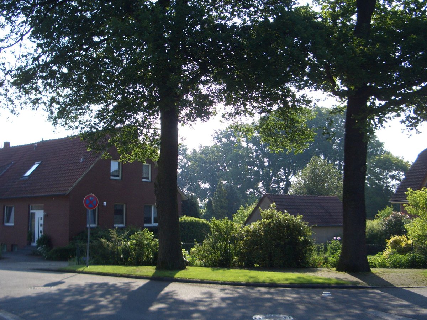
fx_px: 506
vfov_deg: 35.1
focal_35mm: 41
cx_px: 214
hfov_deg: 45.8
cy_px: 160
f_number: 2.8
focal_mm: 6.8
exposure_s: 1/800
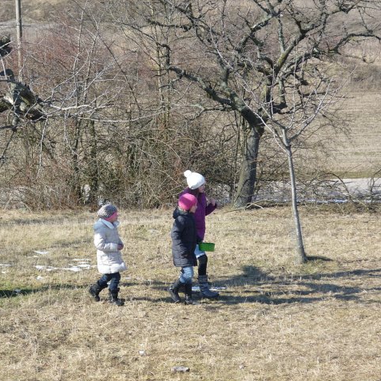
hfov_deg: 13.7
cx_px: 215
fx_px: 1581
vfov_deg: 13.7
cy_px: 190
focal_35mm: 127
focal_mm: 17.7
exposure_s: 1/200
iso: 80
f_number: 5.1
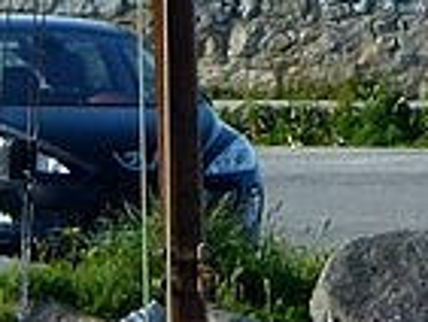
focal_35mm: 2767
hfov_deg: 0.7
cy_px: 635
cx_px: 434
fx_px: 34241
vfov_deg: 0.5
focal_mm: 88
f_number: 4.5
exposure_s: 1/500
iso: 100
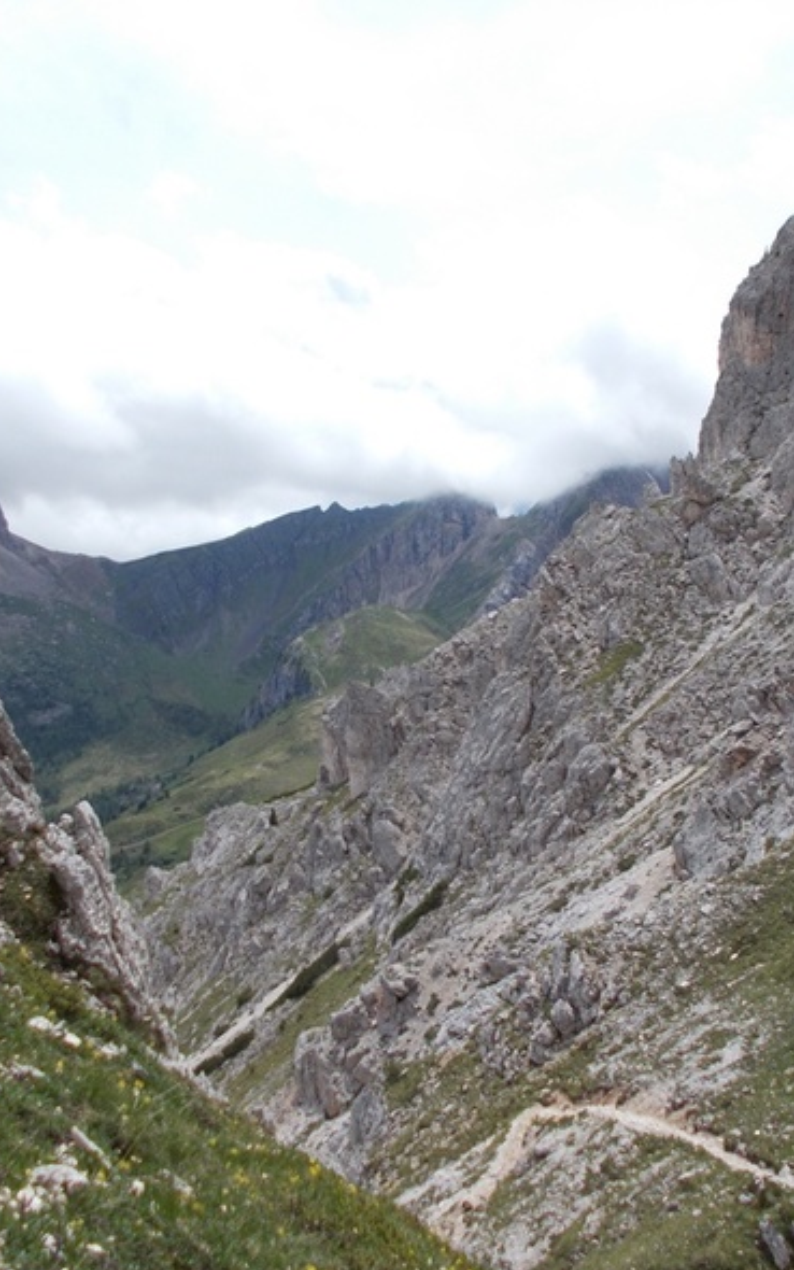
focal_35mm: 37
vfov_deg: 52.7
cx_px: 454
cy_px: 637
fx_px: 1280
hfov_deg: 34.4
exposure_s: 1/200
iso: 80
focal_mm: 4.6
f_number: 8
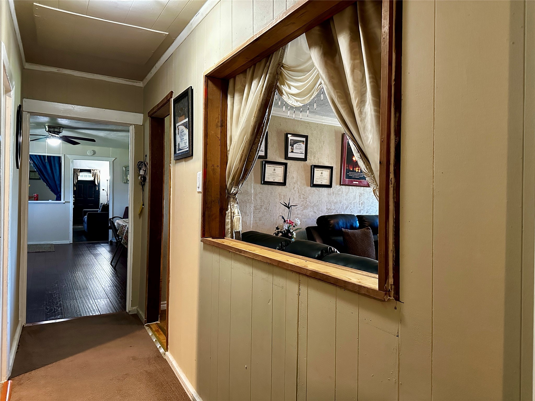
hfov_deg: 71.6
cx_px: 268
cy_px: 200
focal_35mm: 24
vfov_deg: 56.8
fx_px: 371
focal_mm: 6.86
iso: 800
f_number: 1.78
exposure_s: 1/60
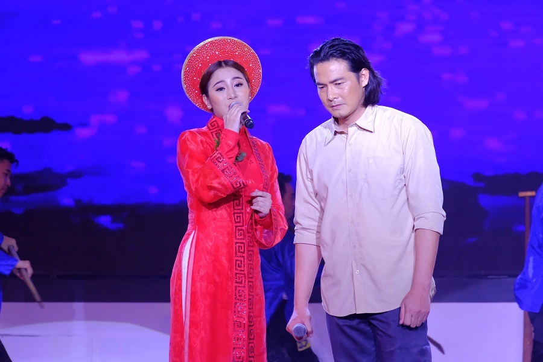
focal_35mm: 181
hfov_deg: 11.4
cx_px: 272
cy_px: 181
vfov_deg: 7.6
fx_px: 2730
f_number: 5.8
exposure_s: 1/200
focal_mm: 120.6
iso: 3200
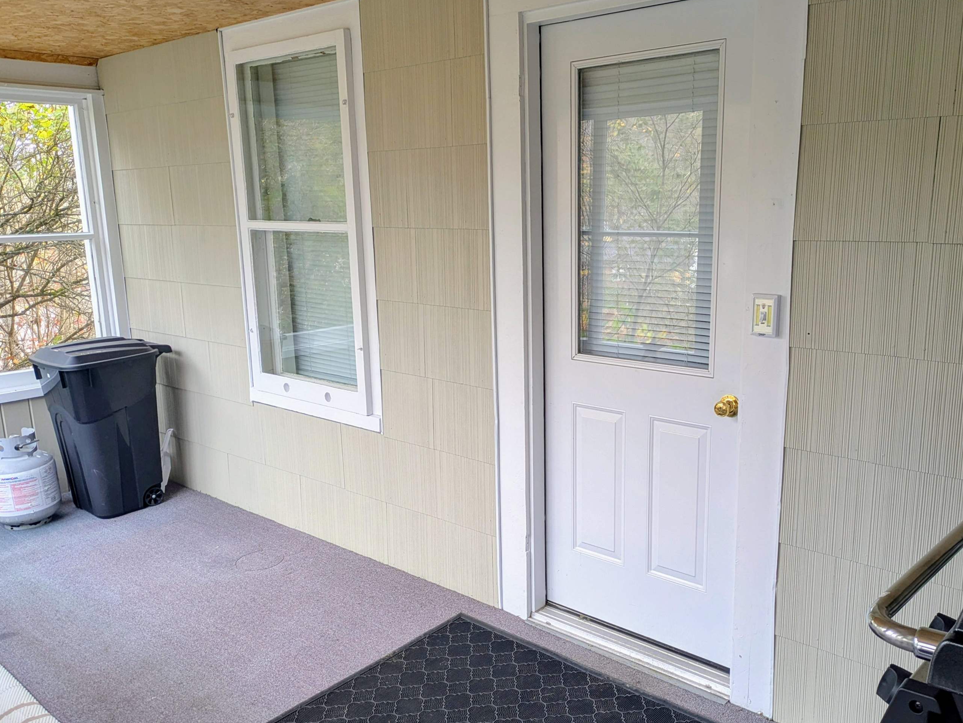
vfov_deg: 46.8
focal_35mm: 30
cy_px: 394
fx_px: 835
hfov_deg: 59.9
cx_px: 505
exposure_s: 1/120
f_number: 1.89
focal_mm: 5.43
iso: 112
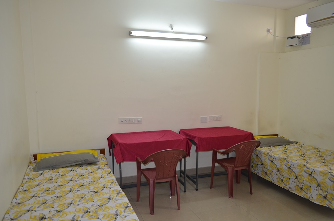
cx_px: 167
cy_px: 110
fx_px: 250
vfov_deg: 47.7
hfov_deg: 67.5
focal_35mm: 27
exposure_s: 1/80
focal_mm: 18
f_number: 3.5
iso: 400
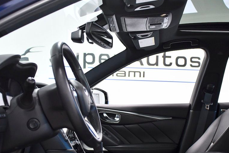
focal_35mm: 48
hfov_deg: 41.0
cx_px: 130
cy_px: 93
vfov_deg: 28.0
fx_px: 305
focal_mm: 24
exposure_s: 1/320
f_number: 3.5
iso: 1250
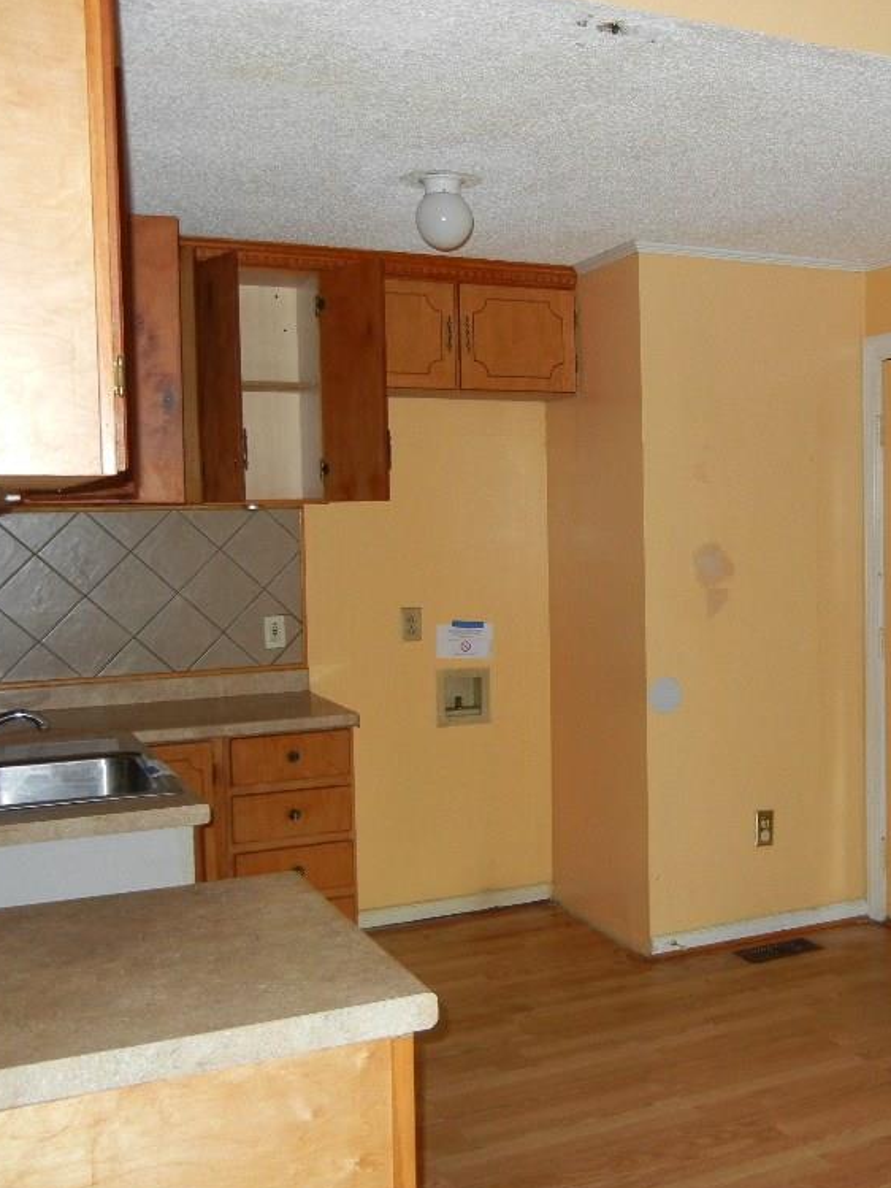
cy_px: 601
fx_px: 1407
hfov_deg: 34.3
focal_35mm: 41
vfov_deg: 45.8
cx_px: 690
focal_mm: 5.4
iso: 384
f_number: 3.5
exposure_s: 1/30
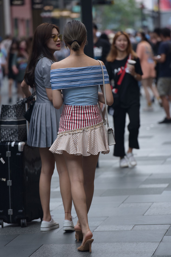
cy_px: 128
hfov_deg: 6.9
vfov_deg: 10.3
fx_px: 1424
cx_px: 86
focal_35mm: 200
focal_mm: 200
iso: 500
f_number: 4
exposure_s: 1/640
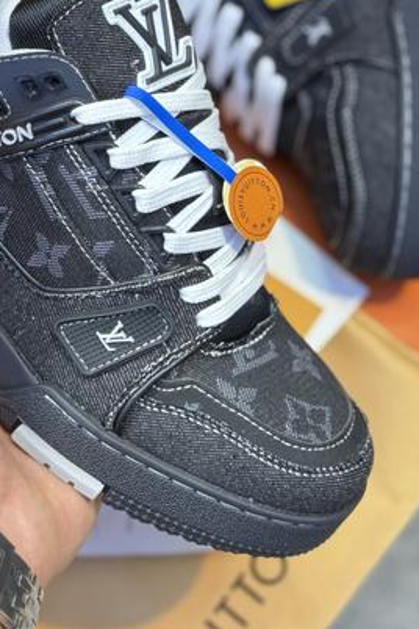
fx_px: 1309
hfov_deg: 18.0
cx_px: 77
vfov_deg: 26.7
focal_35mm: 75
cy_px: 160
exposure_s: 1/100
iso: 100
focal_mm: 6.76
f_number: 1.78
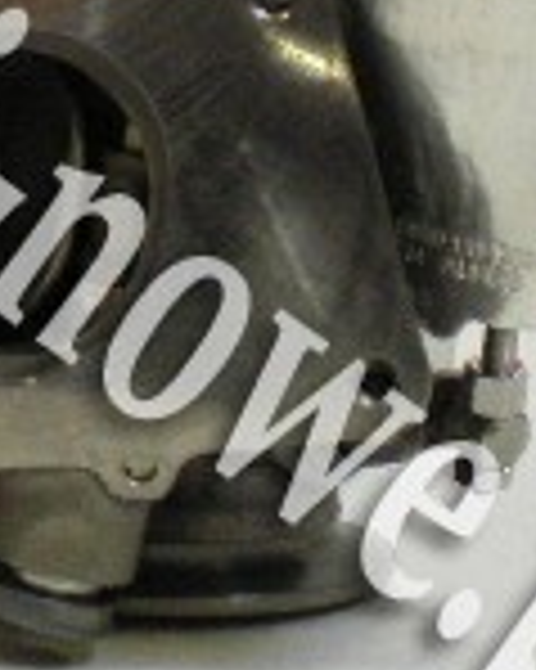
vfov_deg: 11.8
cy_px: -202
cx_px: -541
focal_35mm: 159
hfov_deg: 9.1
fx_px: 3156
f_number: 3.1
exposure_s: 1/10
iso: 400
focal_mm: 6.3
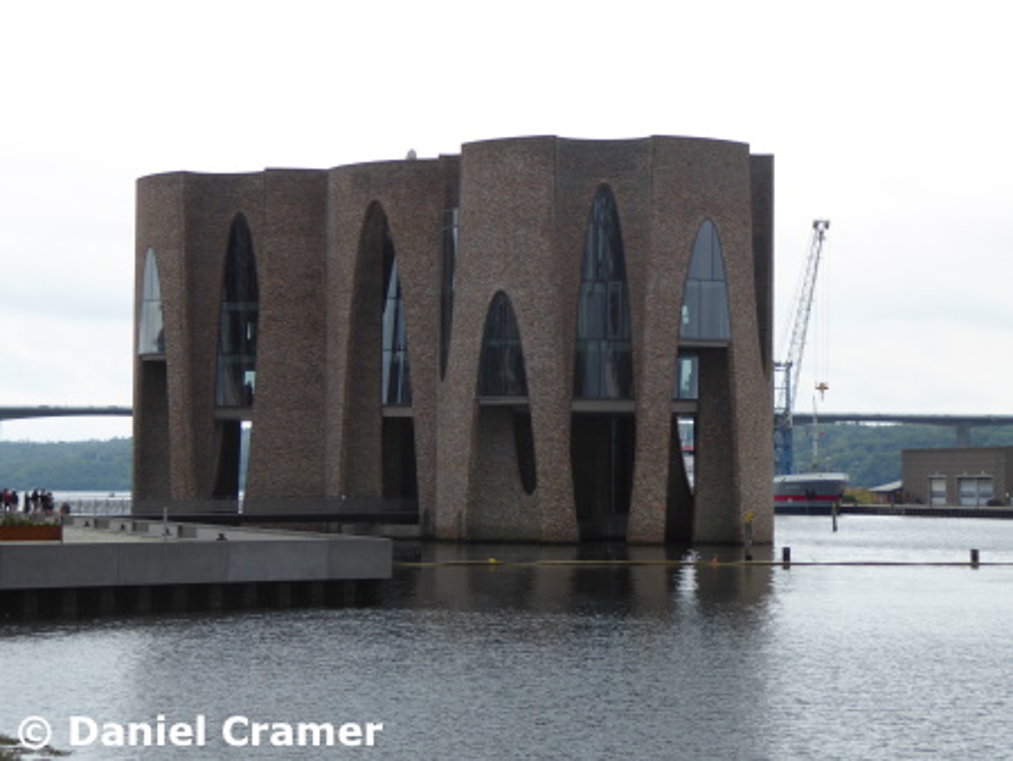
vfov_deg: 16.4
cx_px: 506
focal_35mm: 90
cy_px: 380
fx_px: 2635
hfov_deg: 21.8
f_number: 4.9
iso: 80
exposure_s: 1/100
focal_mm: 16.1
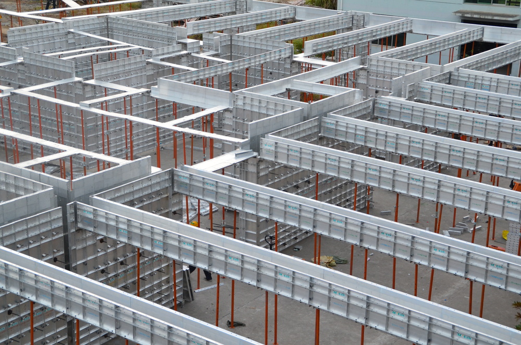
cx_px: 260
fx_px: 910
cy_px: 172
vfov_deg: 21.5
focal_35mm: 63
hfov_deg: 32.0
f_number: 8
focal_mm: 42
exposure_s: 1/50
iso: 800
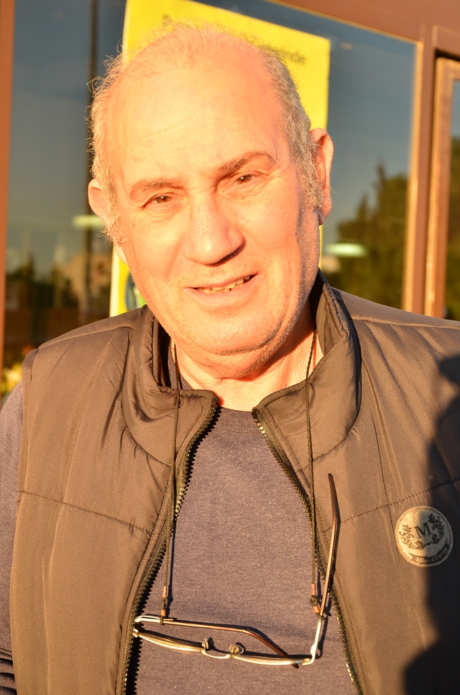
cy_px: 348
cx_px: 230
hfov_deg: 20.1
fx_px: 1300
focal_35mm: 68
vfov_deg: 29.9
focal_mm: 45
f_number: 5.6
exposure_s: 1/250
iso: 200
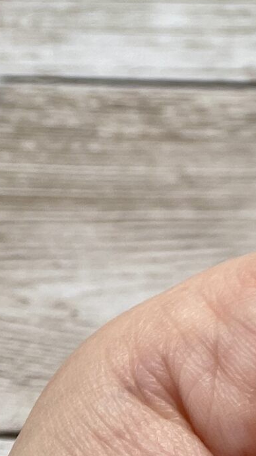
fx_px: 1219
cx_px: 719
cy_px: -48
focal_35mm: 101
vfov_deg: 20.2
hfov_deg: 9.7
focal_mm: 4.25
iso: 32
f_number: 1.8
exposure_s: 1/239
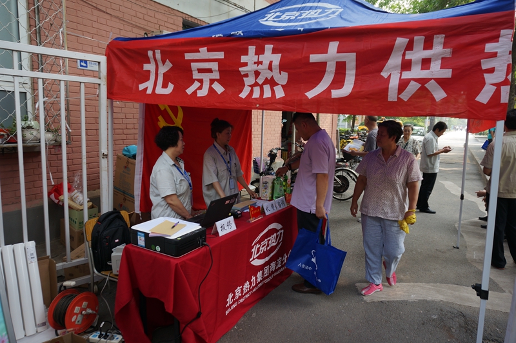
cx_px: 258
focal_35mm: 24
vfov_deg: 53.1
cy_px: 172
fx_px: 344
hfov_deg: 73.8
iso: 100
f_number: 4
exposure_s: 1/60
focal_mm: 16
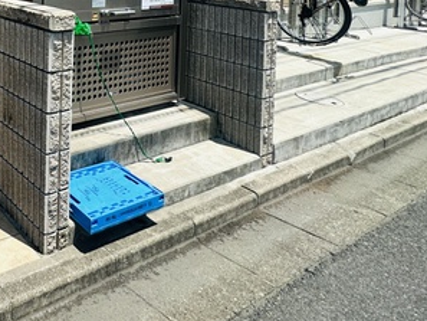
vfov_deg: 35.8
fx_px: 407
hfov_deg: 42.9
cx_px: -45
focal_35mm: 33
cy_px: -42
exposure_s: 1/1490
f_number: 2.2
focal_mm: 2.22
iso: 50
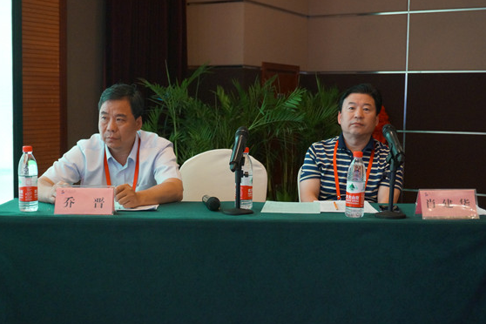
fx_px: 783
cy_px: 168
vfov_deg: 23.4
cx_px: 242
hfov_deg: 34.5
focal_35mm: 58
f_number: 5.6
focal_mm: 36
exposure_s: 1/160
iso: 2000
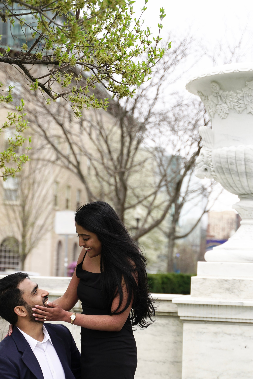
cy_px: 276
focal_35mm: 83
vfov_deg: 24.3
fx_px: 875
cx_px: 118
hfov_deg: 16.5
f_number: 2.8
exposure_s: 1/1000
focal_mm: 52
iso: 100
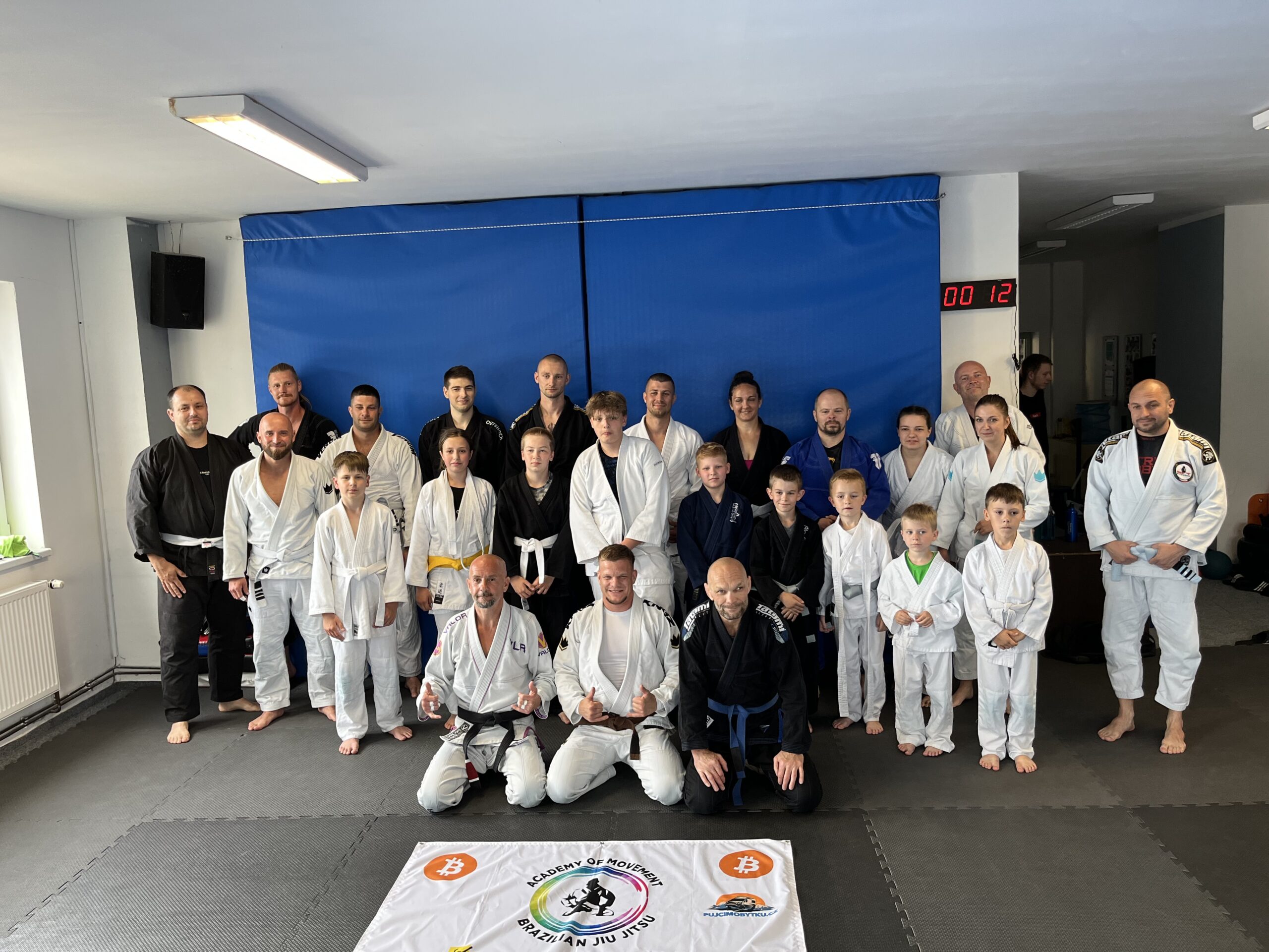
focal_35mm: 26
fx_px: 953
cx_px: 634
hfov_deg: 67.3
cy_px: 476
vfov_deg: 53.1
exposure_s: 1/100
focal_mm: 5.1
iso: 125
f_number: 1.6
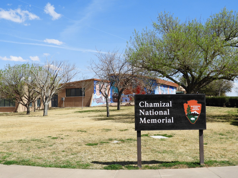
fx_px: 275
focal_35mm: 40
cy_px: 89
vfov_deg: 36.0
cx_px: 119
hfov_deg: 46.8
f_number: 3.8
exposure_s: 1/1250
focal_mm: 7.2
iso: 100
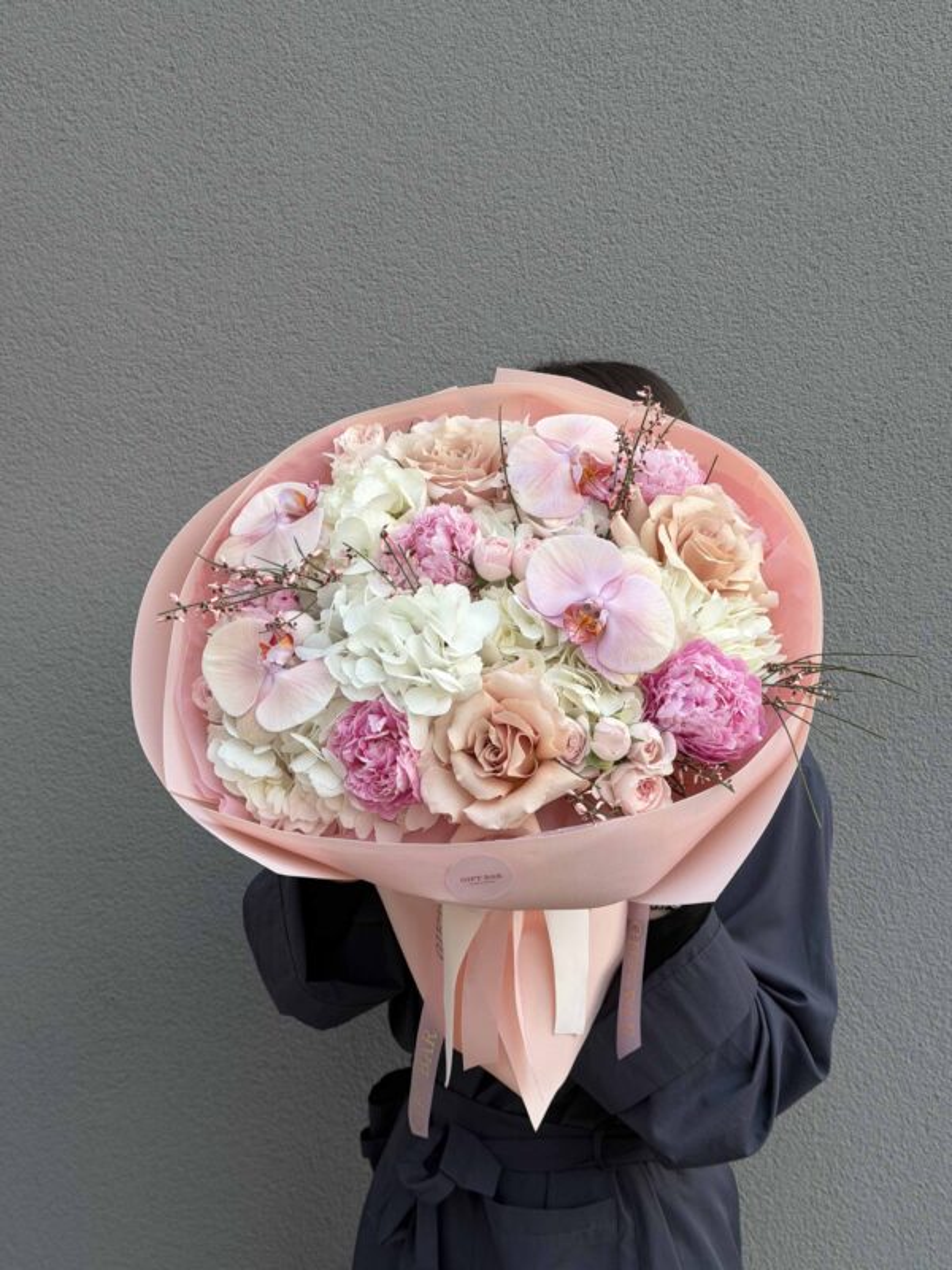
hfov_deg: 30.3
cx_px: 476
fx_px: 1760
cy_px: 635
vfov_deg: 39.7
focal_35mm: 48
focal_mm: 6.8
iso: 50
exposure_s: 1/150
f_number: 1.8
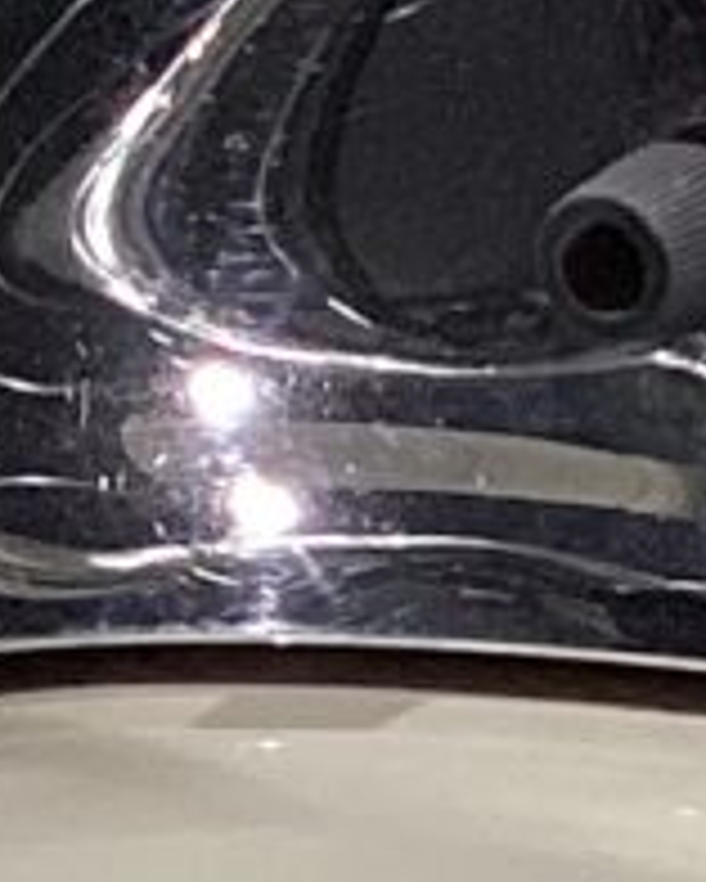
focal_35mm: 296
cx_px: 2415
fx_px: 7725
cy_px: 2686
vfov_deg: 6.0
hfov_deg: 4.9
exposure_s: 1/60
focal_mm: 3.3
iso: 80
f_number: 2.4
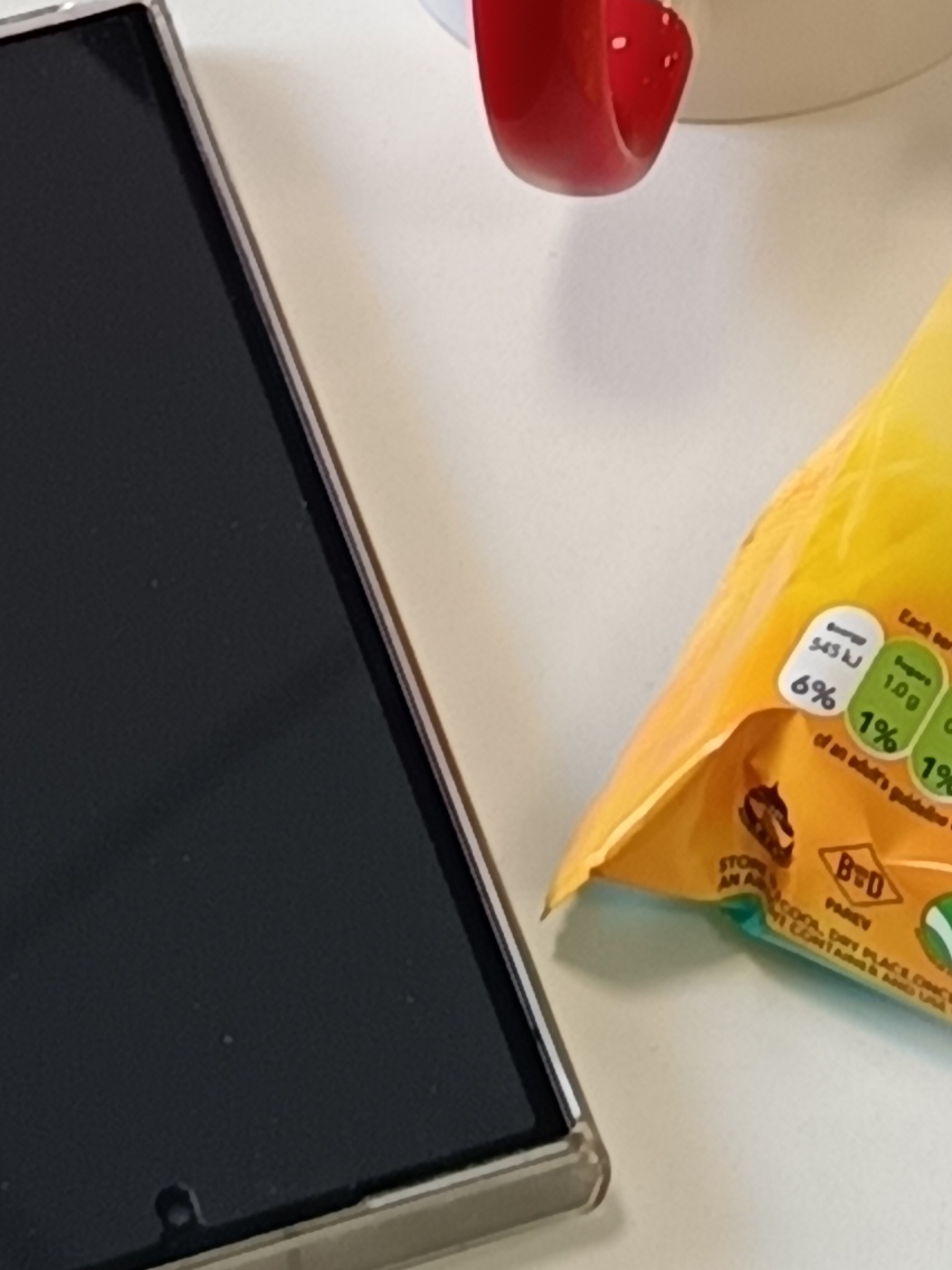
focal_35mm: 169
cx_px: 754
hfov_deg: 8.8
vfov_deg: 11.3
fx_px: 6197
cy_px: -501
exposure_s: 1/50
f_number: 1.75
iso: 523
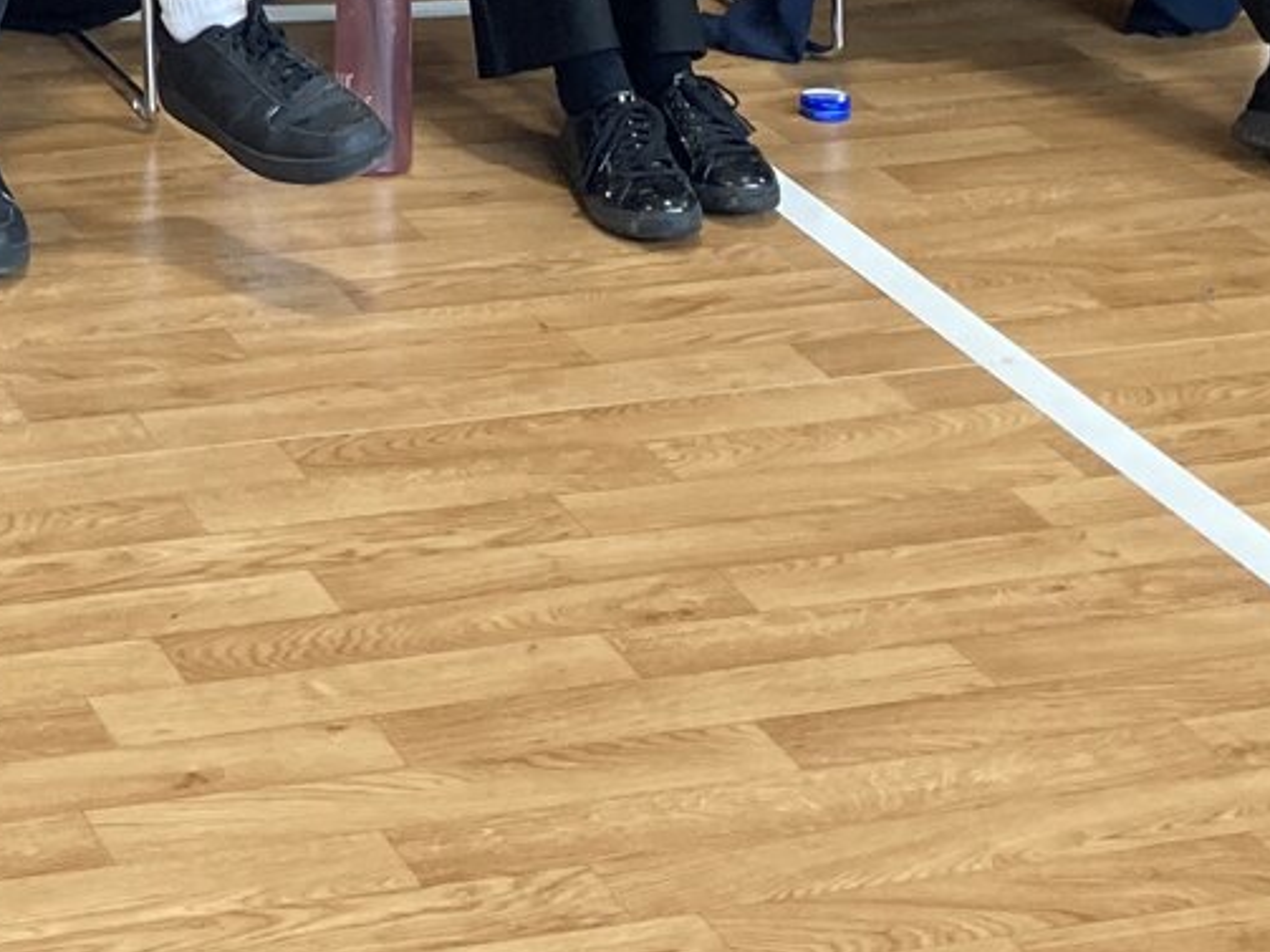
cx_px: -119
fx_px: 4181
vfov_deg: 12.0
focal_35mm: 114
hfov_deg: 16.7
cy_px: -705
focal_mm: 3.99
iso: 40
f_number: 1.8
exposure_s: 1/100
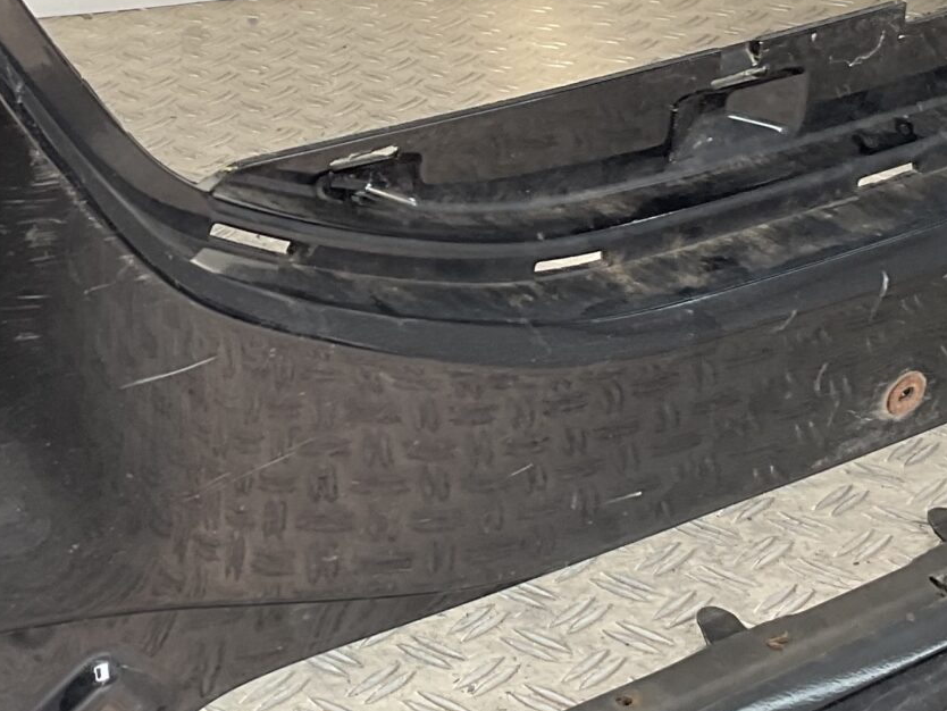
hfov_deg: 21.9
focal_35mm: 89
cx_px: 334
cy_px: 183
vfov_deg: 16.5
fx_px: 2435
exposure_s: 1/120
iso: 20
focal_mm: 3
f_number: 1.8
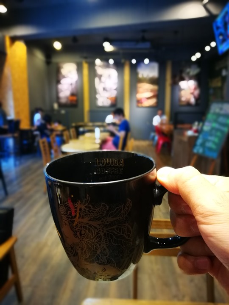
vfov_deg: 65.3
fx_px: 238
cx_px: 114
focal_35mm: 27
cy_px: 152
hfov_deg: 51.4
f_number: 4
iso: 500
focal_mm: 4.5
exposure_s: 1/24
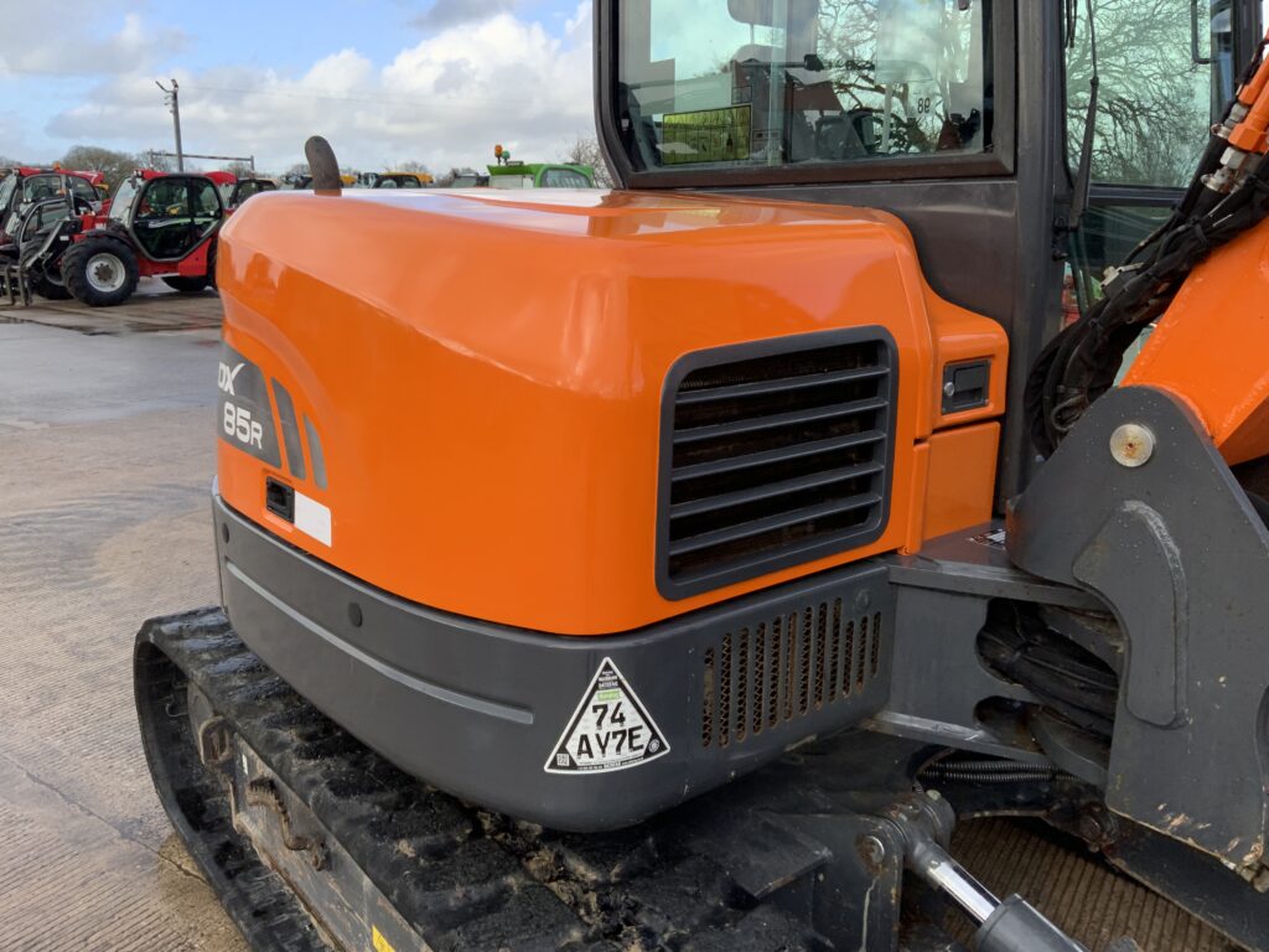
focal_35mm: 29
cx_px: 634
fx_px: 1063
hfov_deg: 61.7
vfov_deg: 48.2
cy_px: 476
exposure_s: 1/394
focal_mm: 3
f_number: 1.8
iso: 16
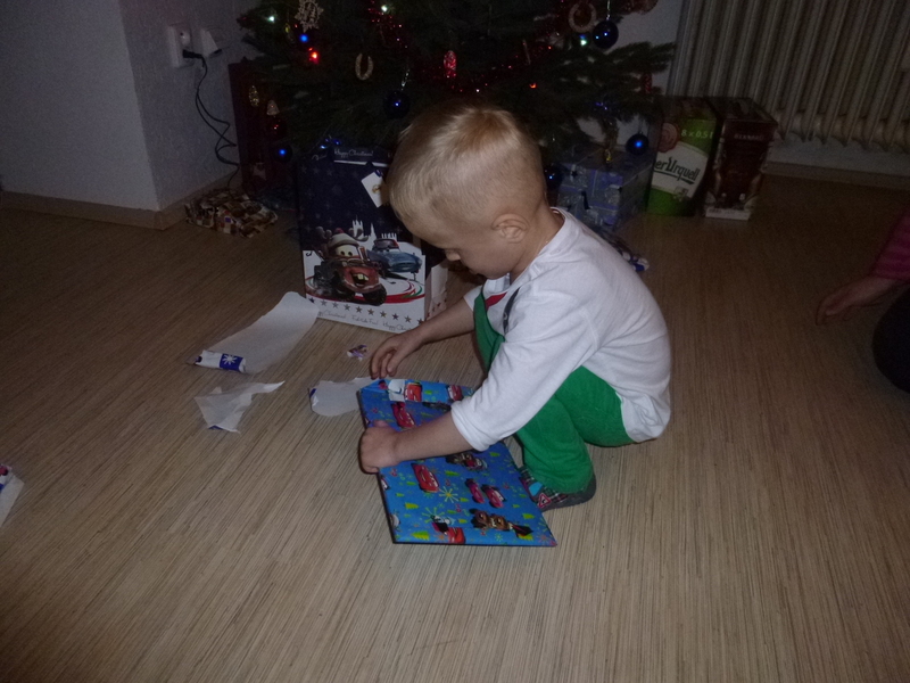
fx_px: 657
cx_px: 455
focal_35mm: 25
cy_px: 342
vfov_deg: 54.9
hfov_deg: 69.4
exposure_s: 1/60
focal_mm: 4.5
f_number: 3.1
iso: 400
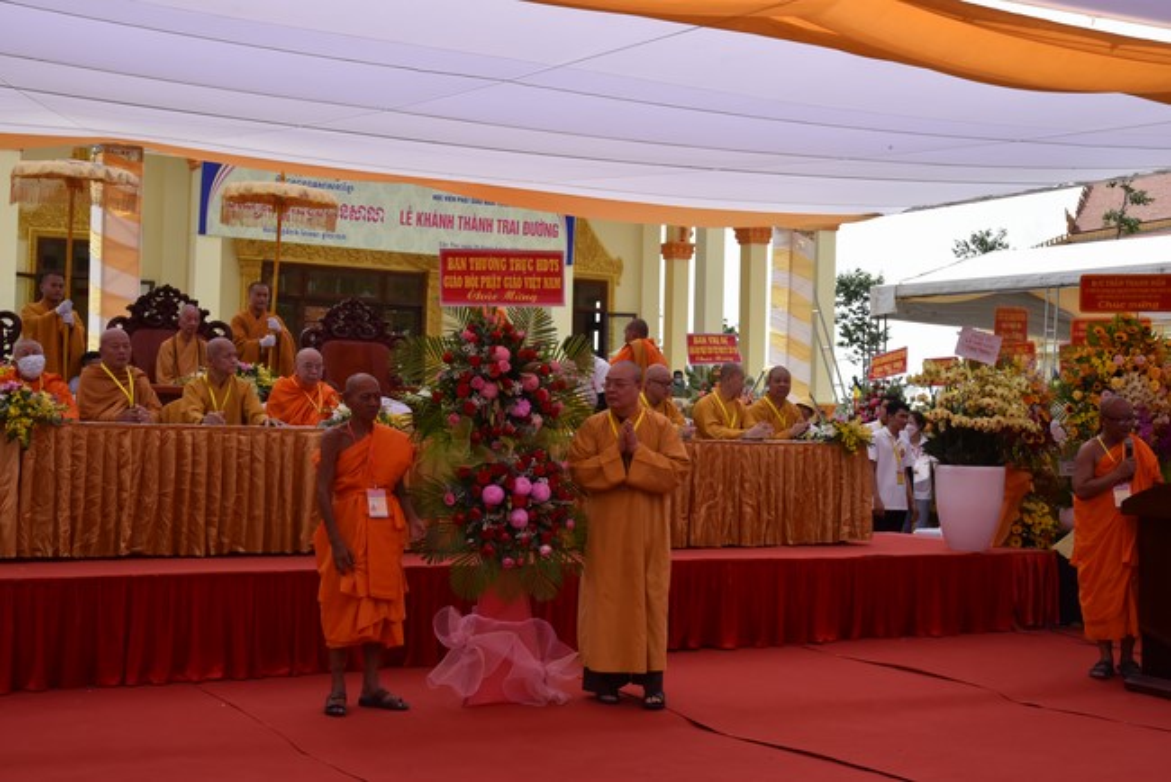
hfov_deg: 41.1
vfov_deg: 28.1
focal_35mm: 48
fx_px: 1562
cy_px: 391
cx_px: 586
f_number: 14
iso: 1600
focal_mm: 48
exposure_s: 1/800
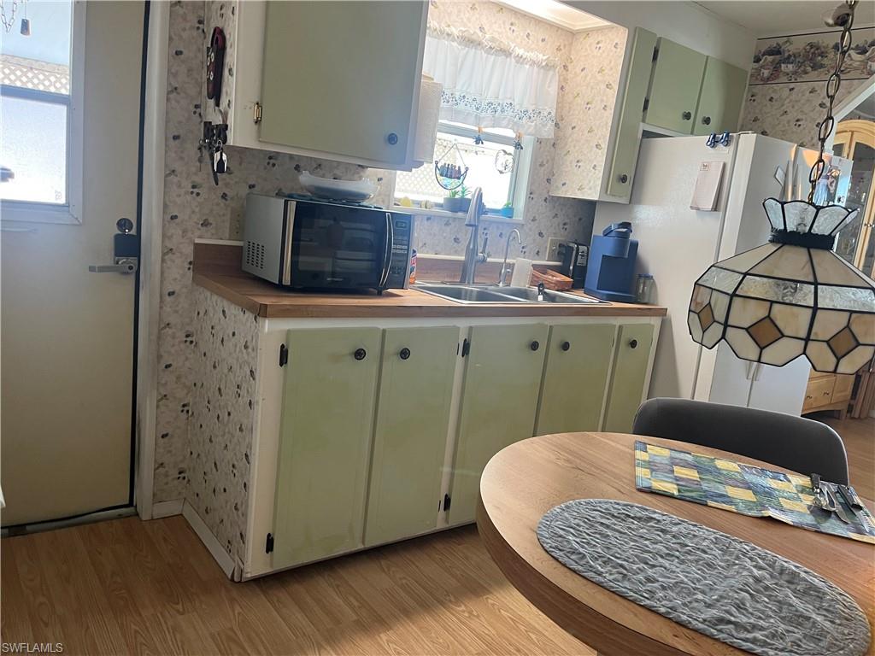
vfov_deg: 53.1
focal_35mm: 26
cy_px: 328
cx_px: 438
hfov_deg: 67.3
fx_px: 657
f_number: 1.6
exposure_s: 1/60
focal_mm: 5.1
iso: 125
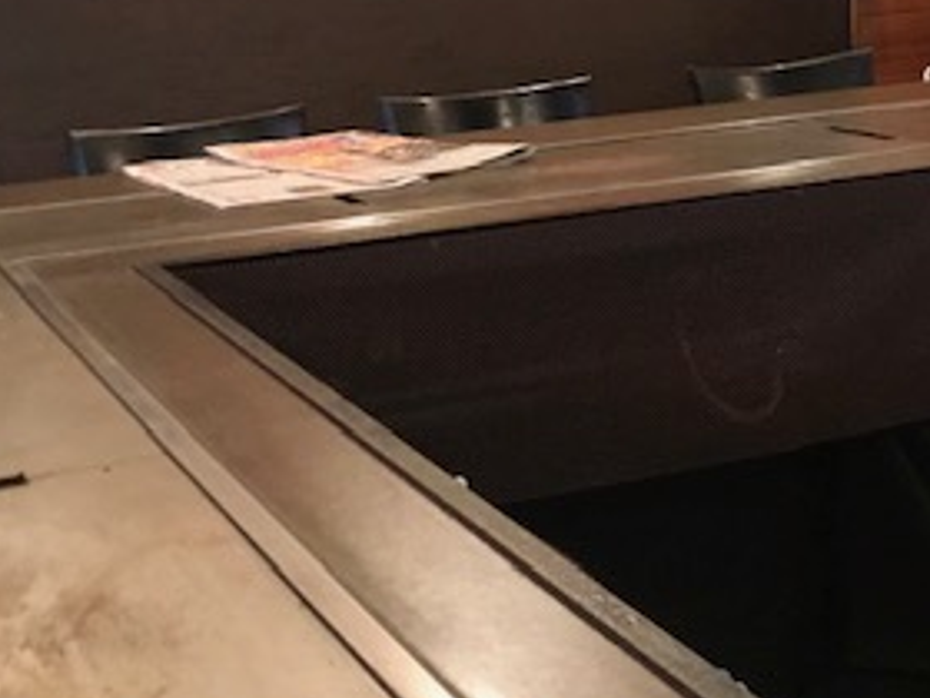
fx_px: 1719
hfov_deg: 30.2
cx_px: 512
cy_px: 163
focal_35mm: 64
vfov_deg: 22.7
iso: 80
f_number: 1.8
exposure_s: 1/6
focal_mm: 3.99
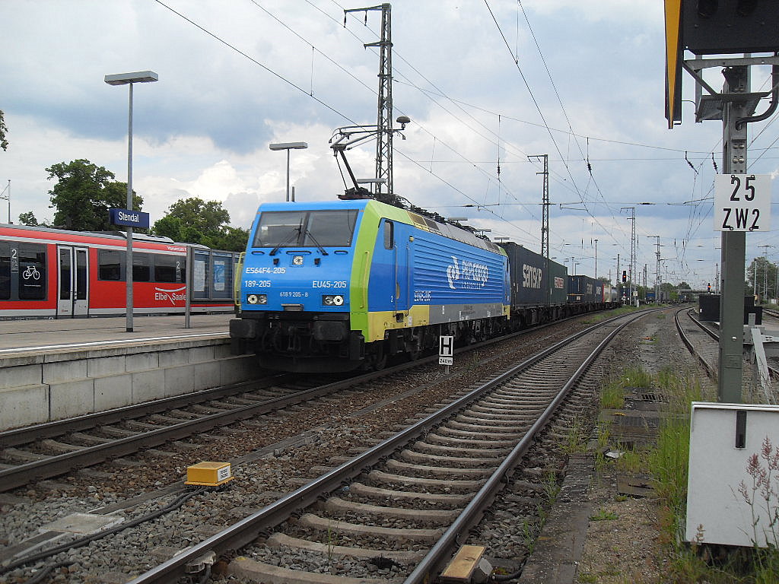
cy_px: 292
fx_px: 765
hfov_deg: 54.0
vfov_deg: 41.8
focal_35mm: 34
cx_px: 390
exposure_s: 1/125
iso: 80
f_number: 7
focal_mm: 6.3
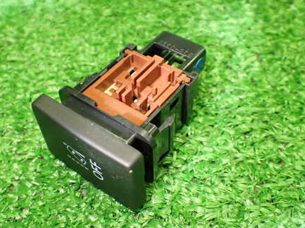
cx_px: 132
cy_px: 109
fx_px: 370
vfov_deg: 34.3
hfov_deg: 44.7
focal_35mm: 42
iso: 500
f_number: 2.3
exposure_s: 1/125
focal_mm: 5.4
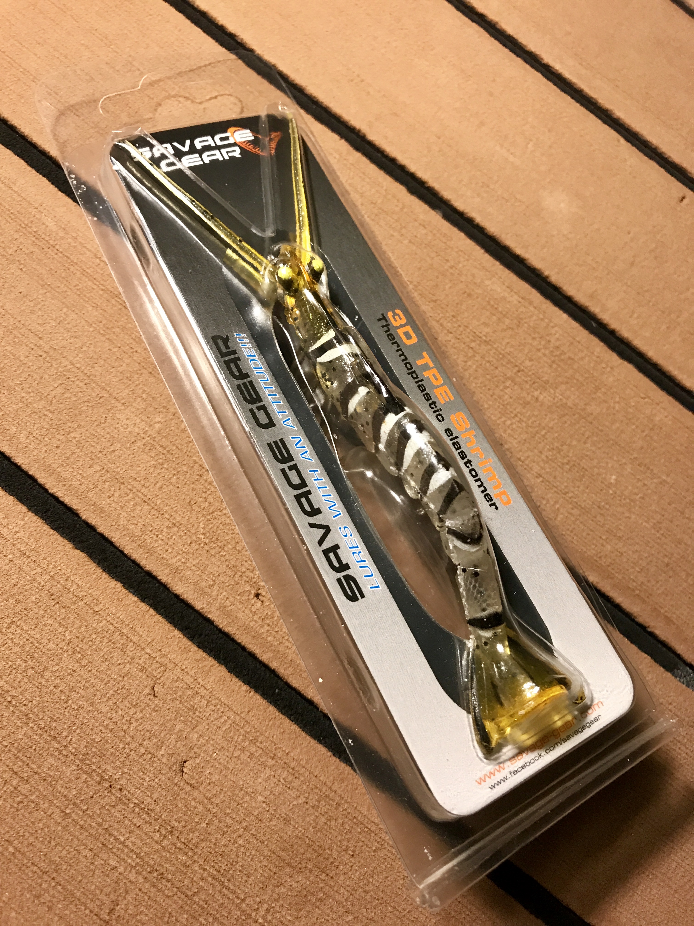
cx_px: 347
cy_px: 463
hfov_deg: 49.7
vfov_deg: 63.4
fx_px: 748
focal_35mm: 28
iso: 50
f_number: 1.8
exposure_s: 1/15
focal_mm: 3.99
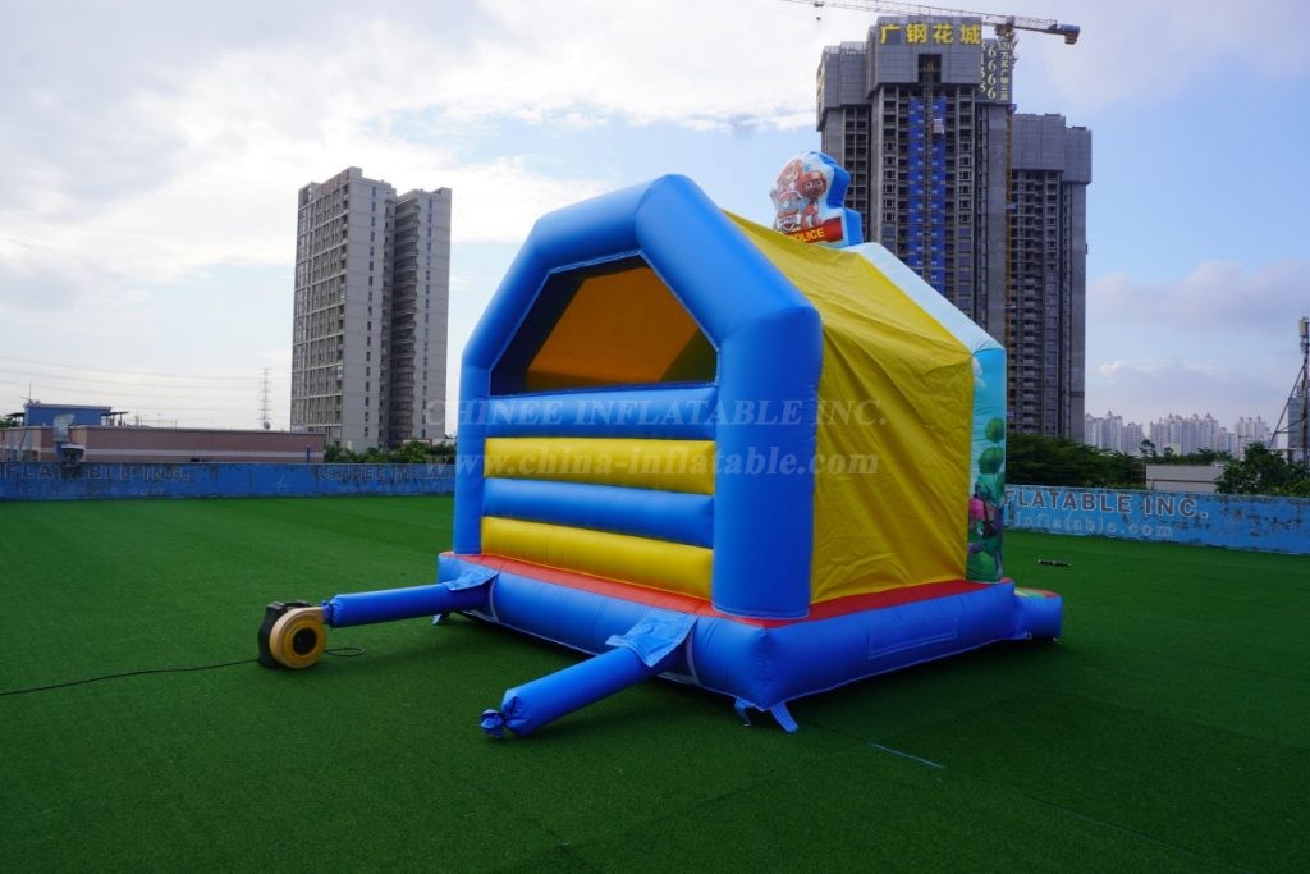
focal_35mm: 24
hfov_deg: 73.7
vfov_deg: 53.1
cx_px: 655
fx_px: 873
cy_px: 437
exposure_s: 1/125
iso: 100
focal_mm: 16
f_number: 8
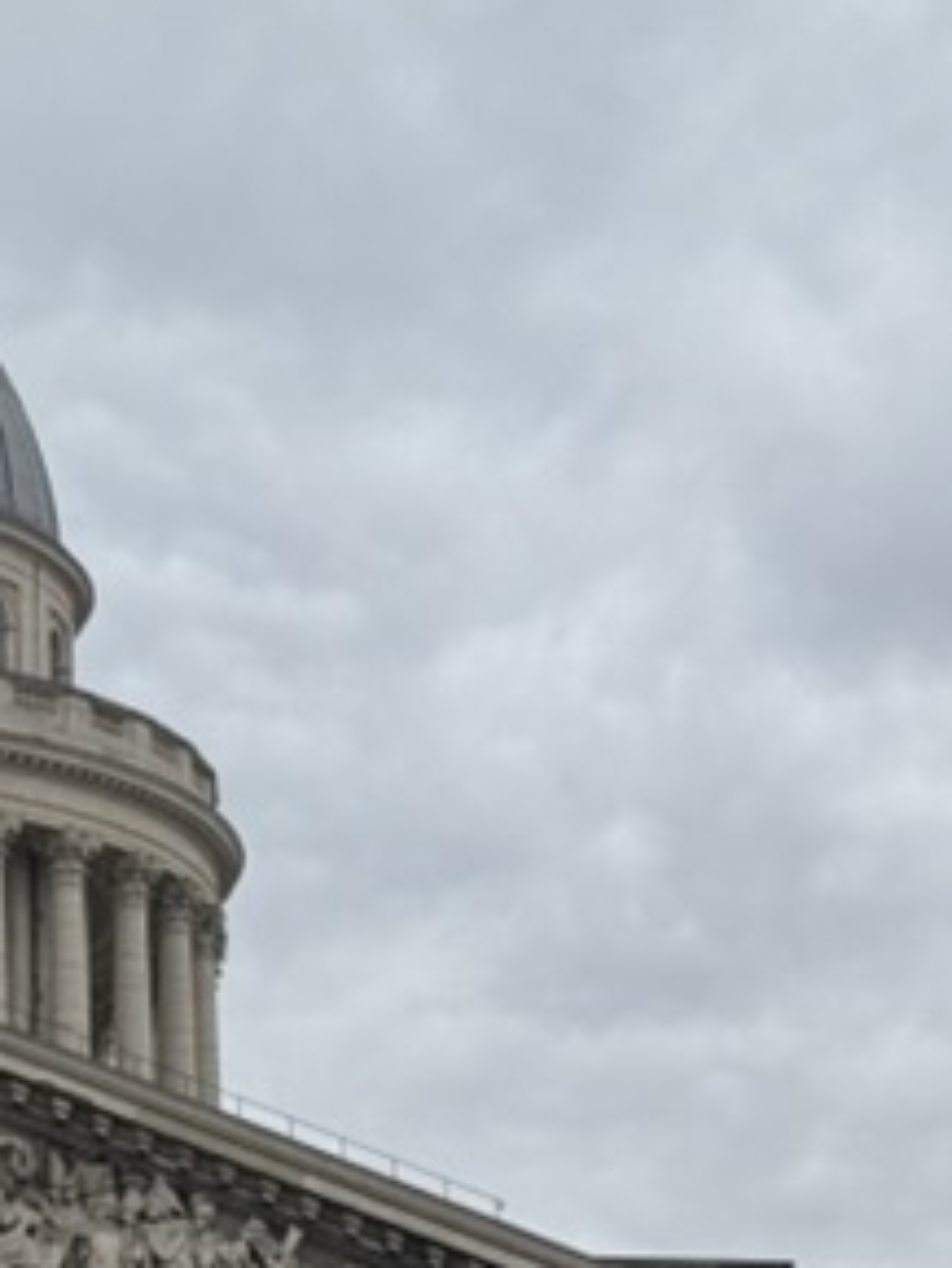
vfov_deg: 11.6
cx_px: -53
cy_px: 588
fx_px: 6229
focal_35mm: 170
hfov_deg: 8.7
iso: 64
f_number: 1.78
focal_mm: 6.76
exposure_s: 1/1366
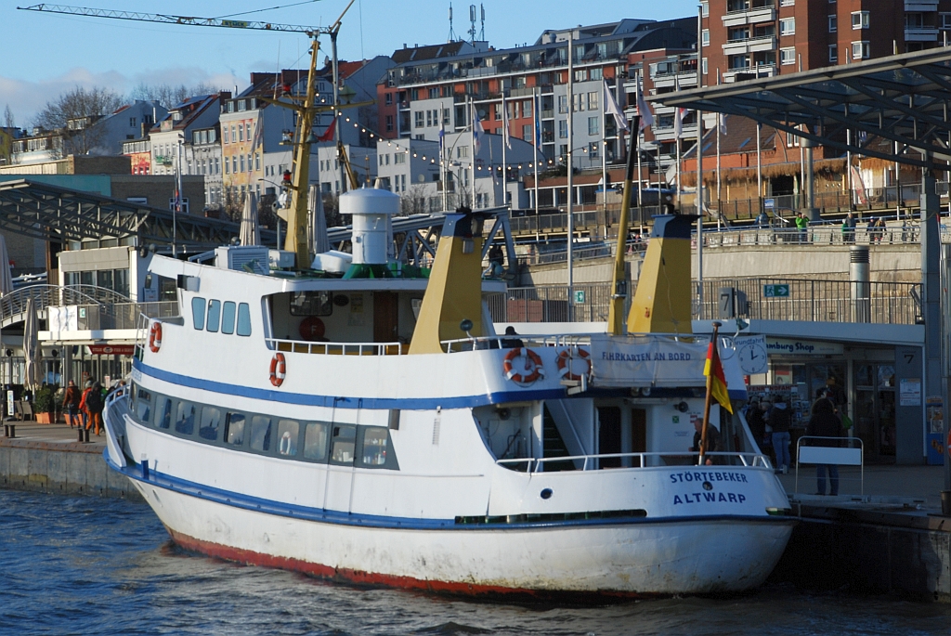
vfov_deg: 11.4
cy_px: 318
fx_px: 3173
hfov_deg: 17.0
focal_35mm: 120
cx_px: 476
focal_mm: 80
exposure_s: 1/160
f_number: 10
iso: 200
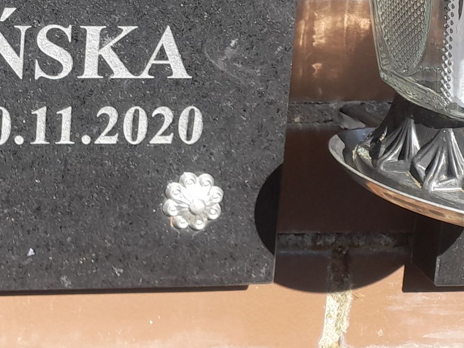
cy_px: -138
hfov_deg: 22.3
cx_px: -143
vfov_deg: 17.4
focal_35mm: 78
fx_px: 1046
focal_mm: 4.6
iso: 20
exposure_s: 1/215
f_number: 2
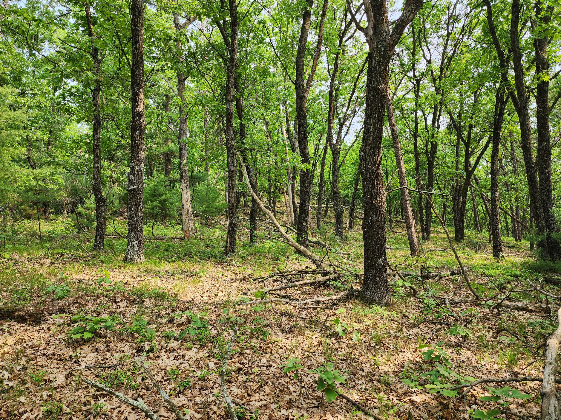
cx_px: 280
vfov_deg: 58.9
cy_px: 210
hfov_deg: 73.9
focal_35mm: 23
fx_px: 373
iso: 25
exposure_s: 1/180
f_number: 1.8
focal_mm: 6.4
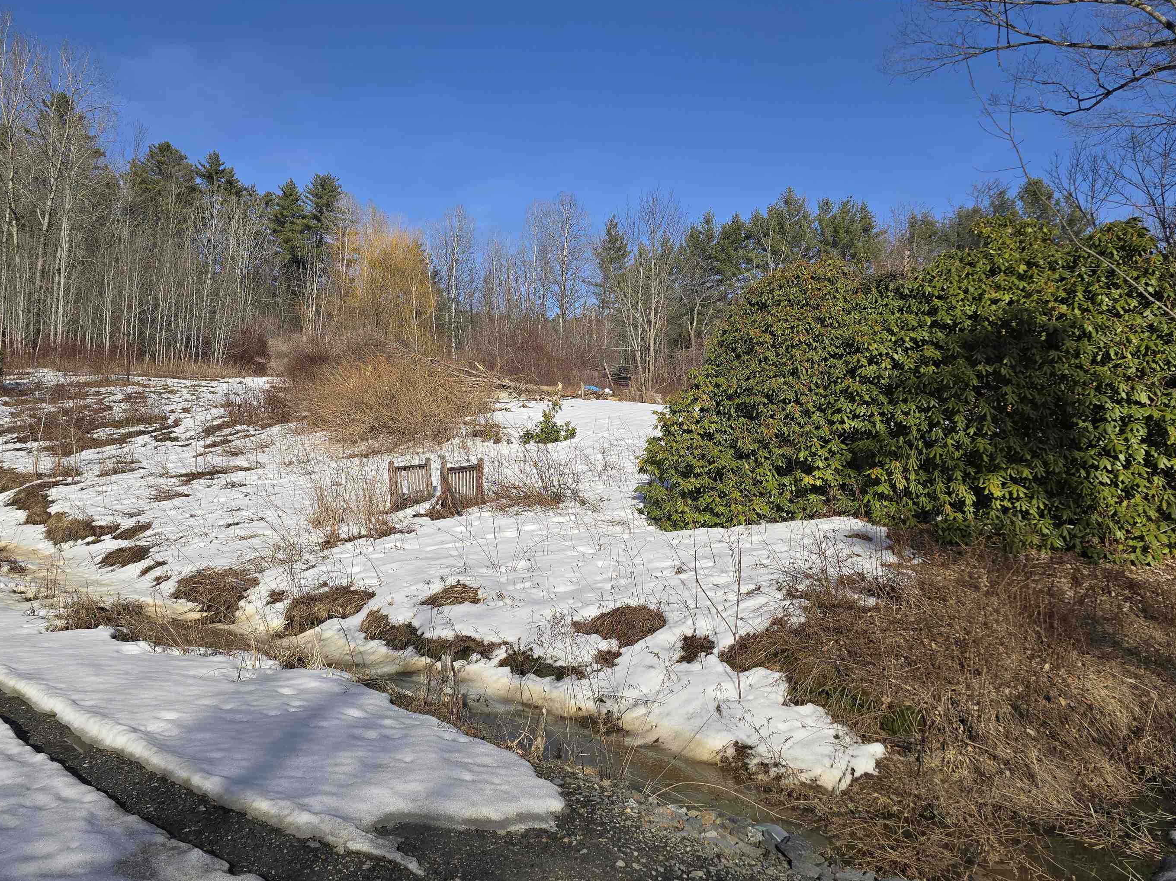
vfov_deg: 53.0
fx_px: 883
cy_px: 398
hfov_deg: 67.2
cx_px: 536
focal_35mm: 26
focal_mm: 6.3
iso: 12
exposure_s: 1/950
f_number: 1.7
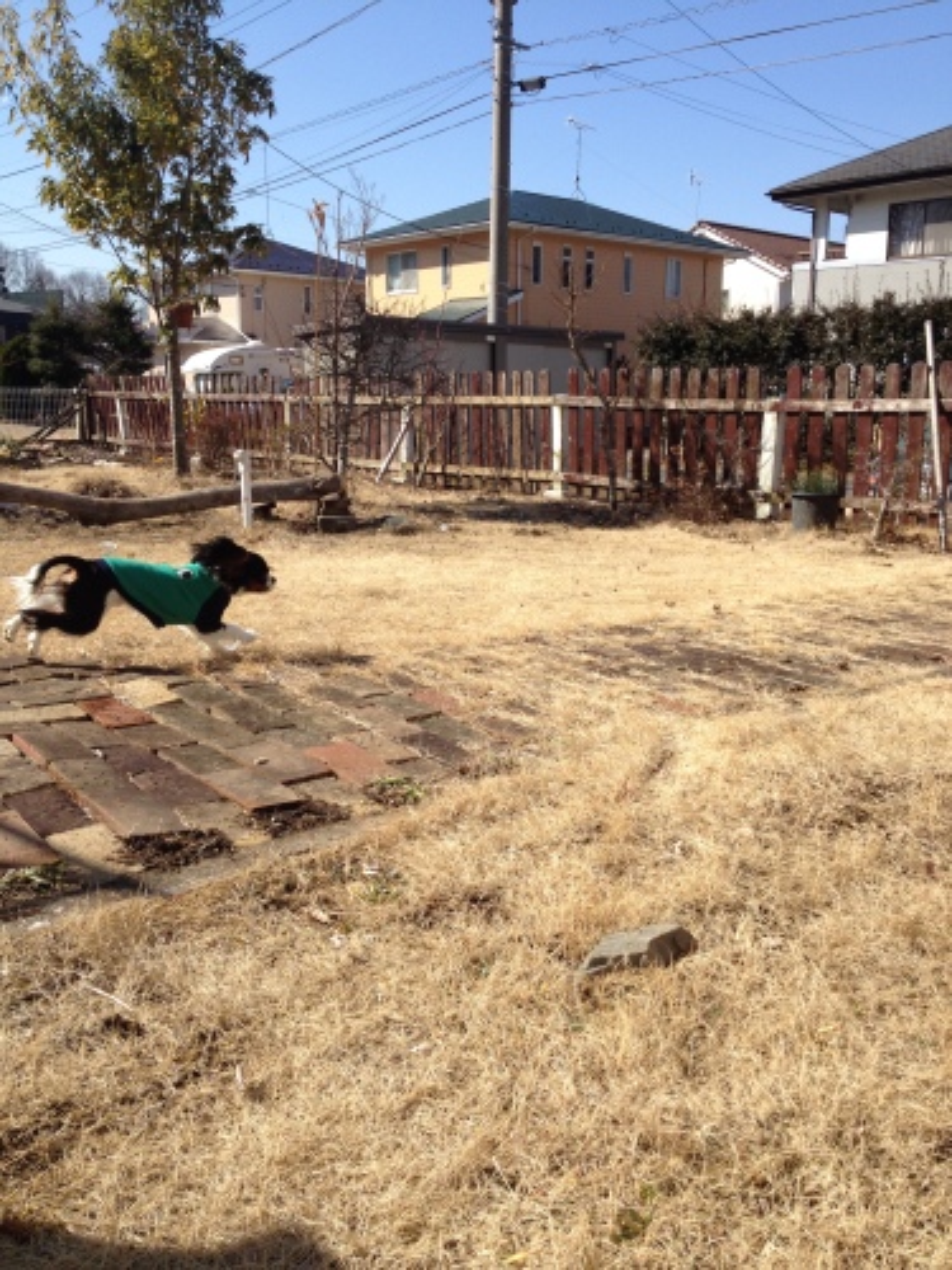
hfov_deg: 40.7
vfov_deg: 52.6
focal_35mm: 35
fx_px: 1283
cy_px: 635
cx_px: 476
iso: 50
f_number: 2.4
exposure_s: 1/1672
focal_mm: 4.28
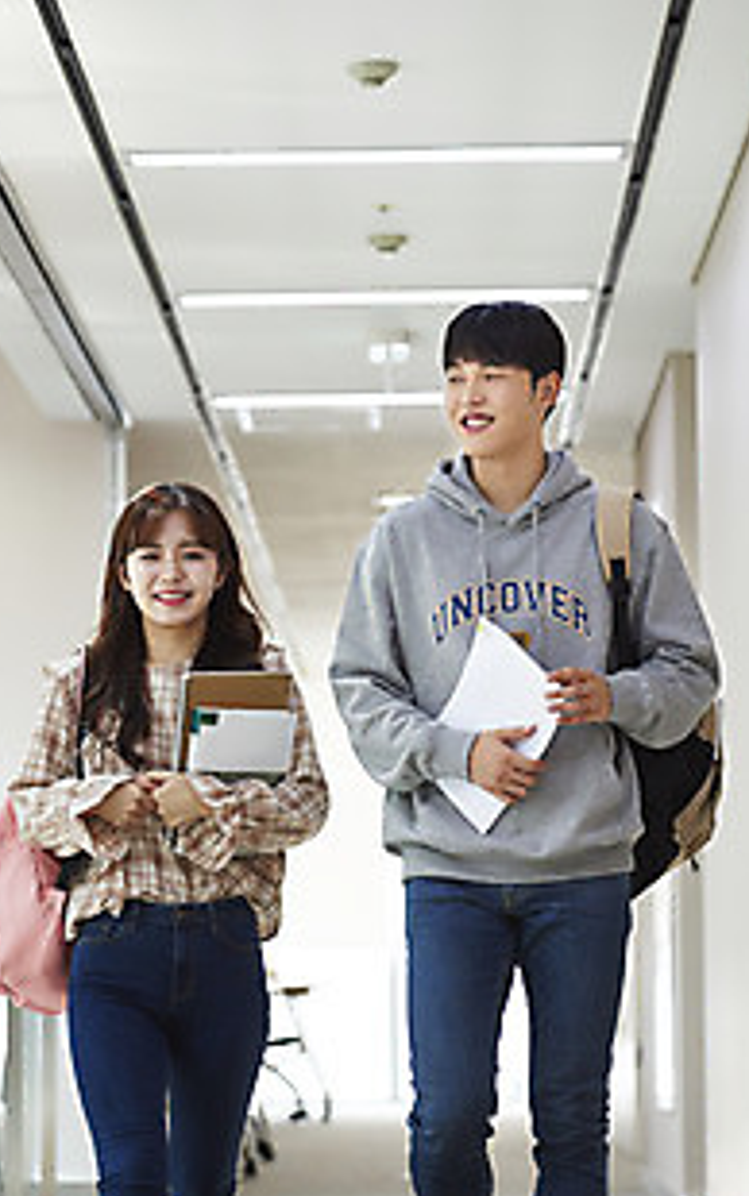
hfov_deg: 11.6
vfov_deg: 18.4
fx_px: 3687
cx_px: 361
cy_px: 729
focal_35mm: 113
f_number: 2.8
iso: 1000
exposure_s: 1/320
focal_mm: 86
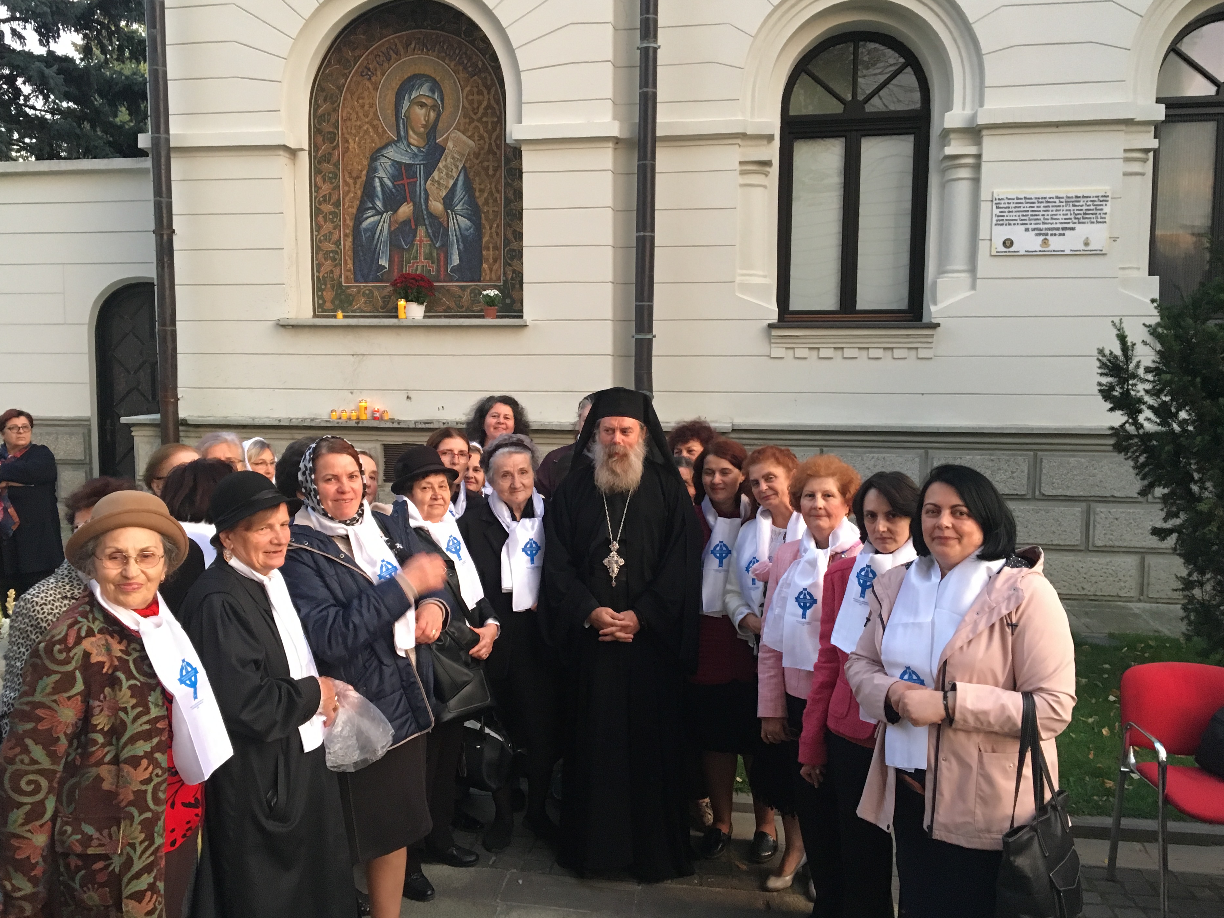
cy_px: 454
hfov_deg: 58.3
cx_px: 579
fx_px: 1096
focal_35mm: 31
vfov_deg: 45.4
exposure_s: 1/33
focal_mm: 4.15
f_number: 2.2
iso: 200
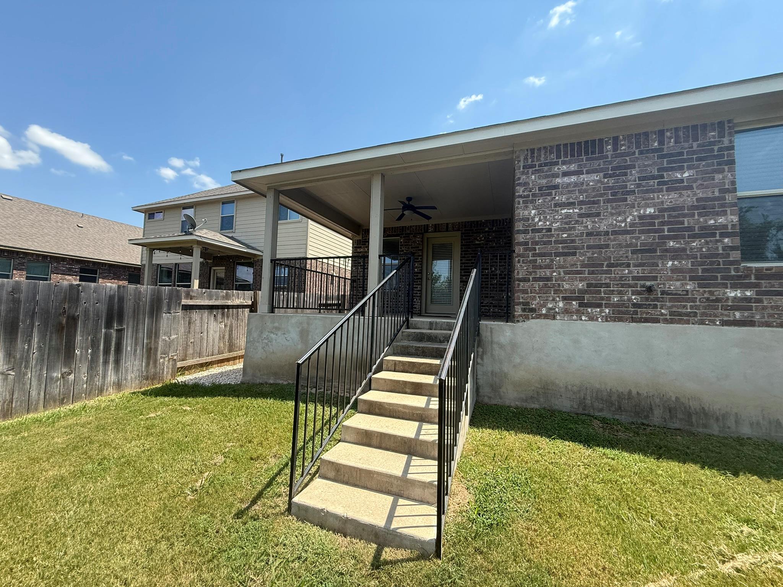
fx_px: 317
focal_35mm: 14
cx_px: 392
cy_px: 294
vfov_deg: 85.7
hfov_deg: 102.1
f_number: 2.2
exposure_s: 1/770
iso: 64
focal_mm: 2.22
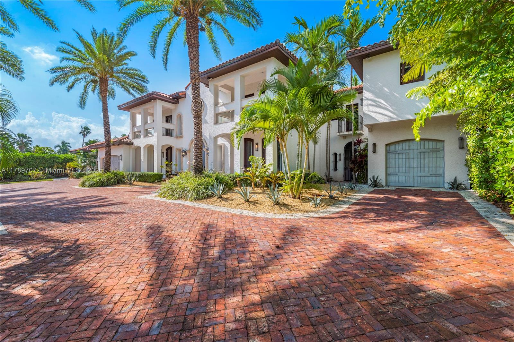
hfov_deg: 96.7
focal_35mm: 16
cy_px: 171
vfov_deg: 73.7
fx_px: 228
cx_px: 257
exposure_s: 1/320
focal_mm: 16
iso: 100
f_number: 11
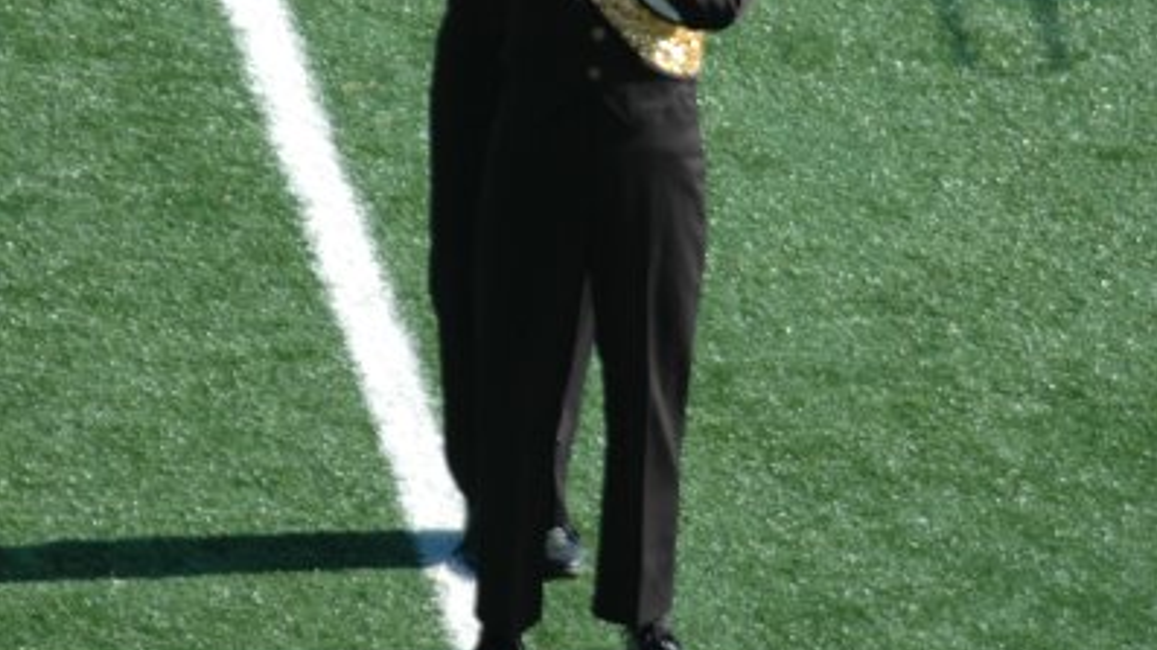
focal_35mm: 950
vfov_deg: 1.3
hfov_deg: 2.3
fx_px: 29135
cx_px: 578
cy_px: 70
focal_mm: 400
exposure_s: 1/500
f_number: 5.6
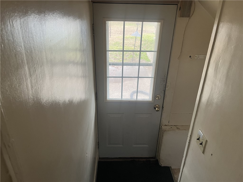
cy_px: 91
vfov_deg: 53.1
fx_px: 183
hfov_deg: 67.3
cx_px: 122
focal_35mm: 26
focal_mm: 5.1
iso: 125
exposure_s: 1/84
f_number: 1.6
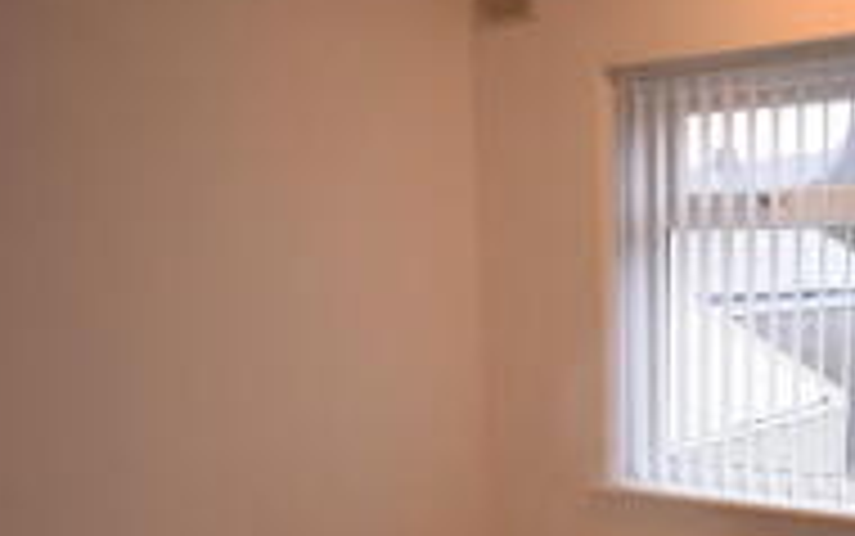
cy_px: 466
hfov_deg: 42.2
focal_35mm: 46
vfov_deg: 27.2
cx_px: 639
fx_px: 1073
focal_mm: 12
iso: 450
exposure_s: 1/60
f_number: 4.5
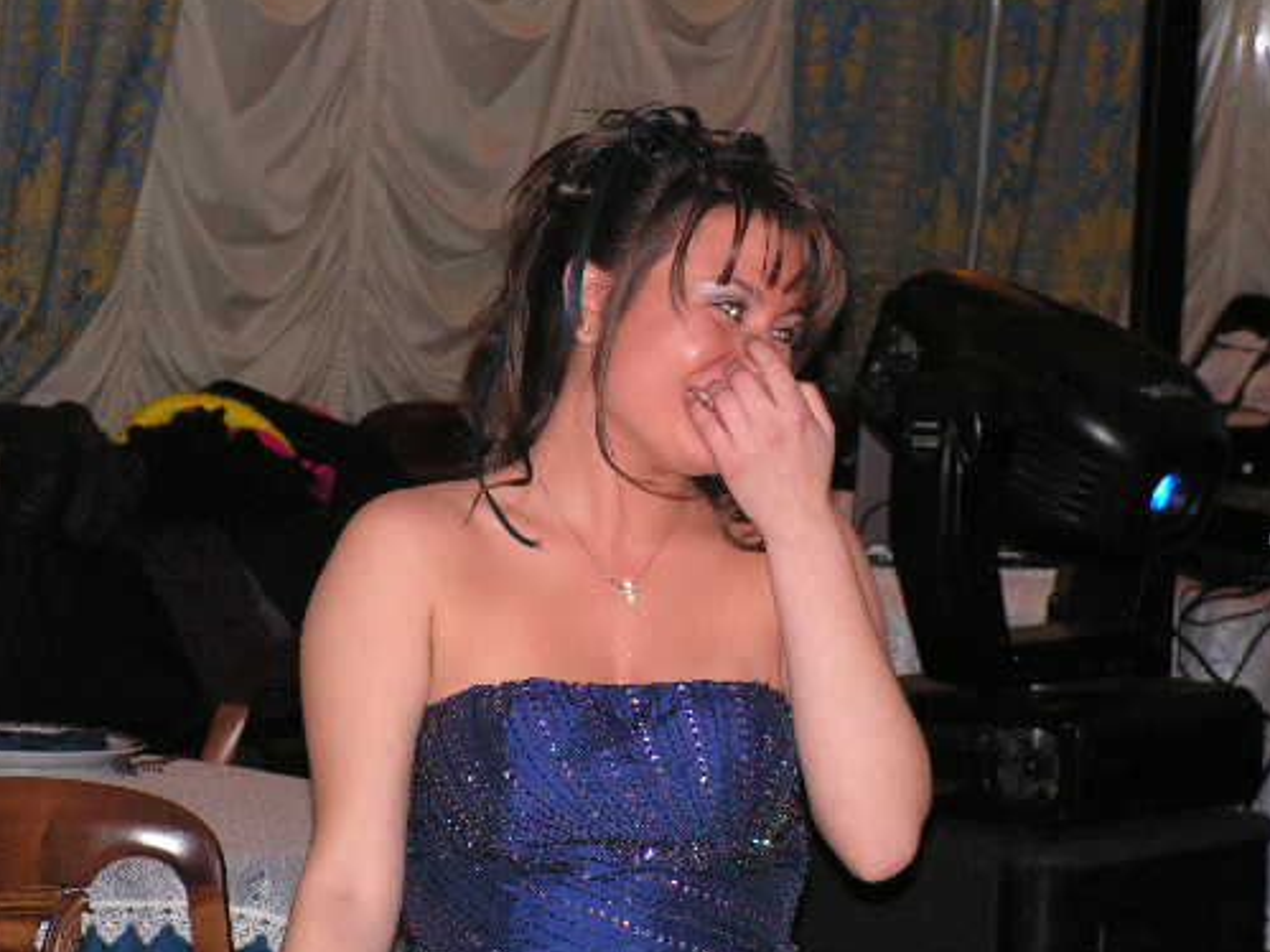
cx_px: 550
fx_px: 5319
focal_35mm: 145
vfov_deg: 10.2
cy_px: 596
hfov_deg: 13.6
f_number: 3.4
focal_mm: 18.9
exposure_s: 1/100
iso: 200
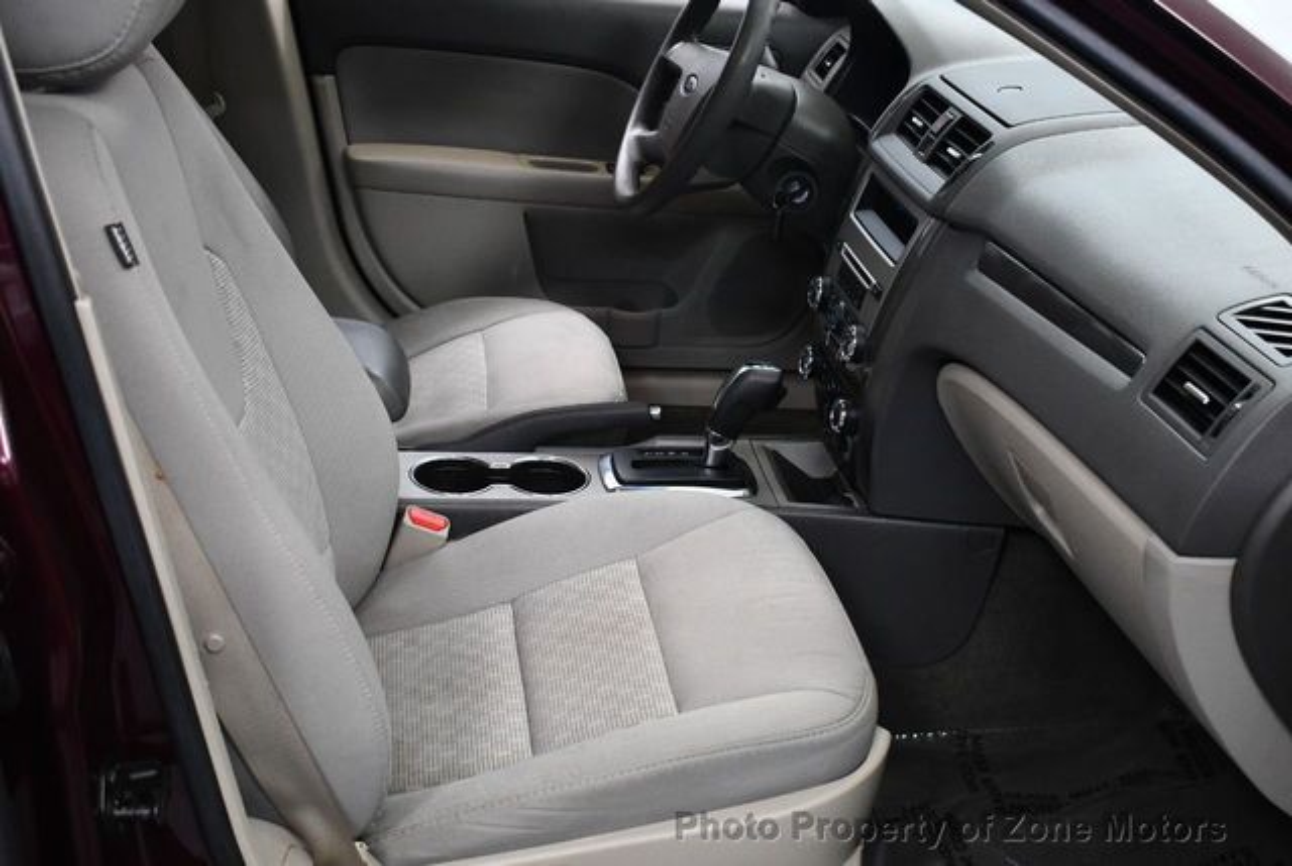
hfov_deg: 41.1
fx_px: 1725
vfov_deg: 28.2
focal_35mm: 48
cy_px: 433
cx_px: 646
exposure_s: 1/125
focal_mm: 24
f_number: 3.8
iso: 2000
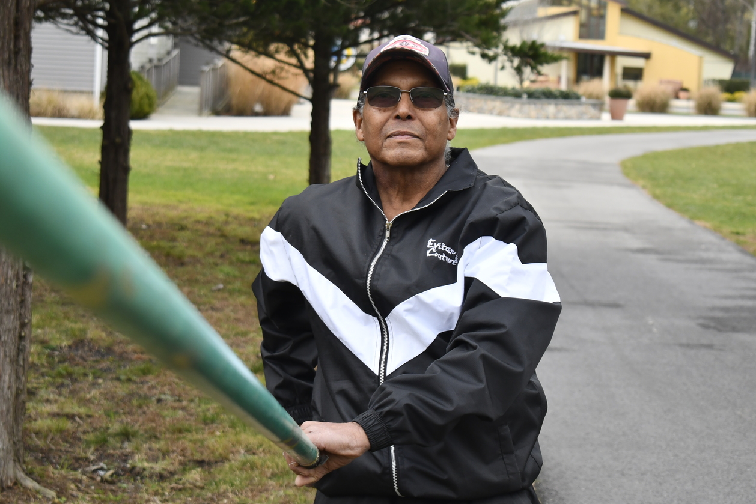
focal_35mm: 93
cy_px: 222
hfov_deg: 21.9
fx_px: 1953
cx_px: 328
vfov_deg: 14.7
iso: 450
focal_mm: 52
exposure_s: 1/250
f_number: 5.6
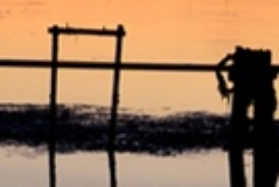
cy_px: -87
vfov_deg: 3.2
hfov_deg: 4.8
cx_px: -226
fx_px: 3297
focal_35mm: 425
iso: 200
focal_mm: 50
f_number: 16
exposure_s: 2.5
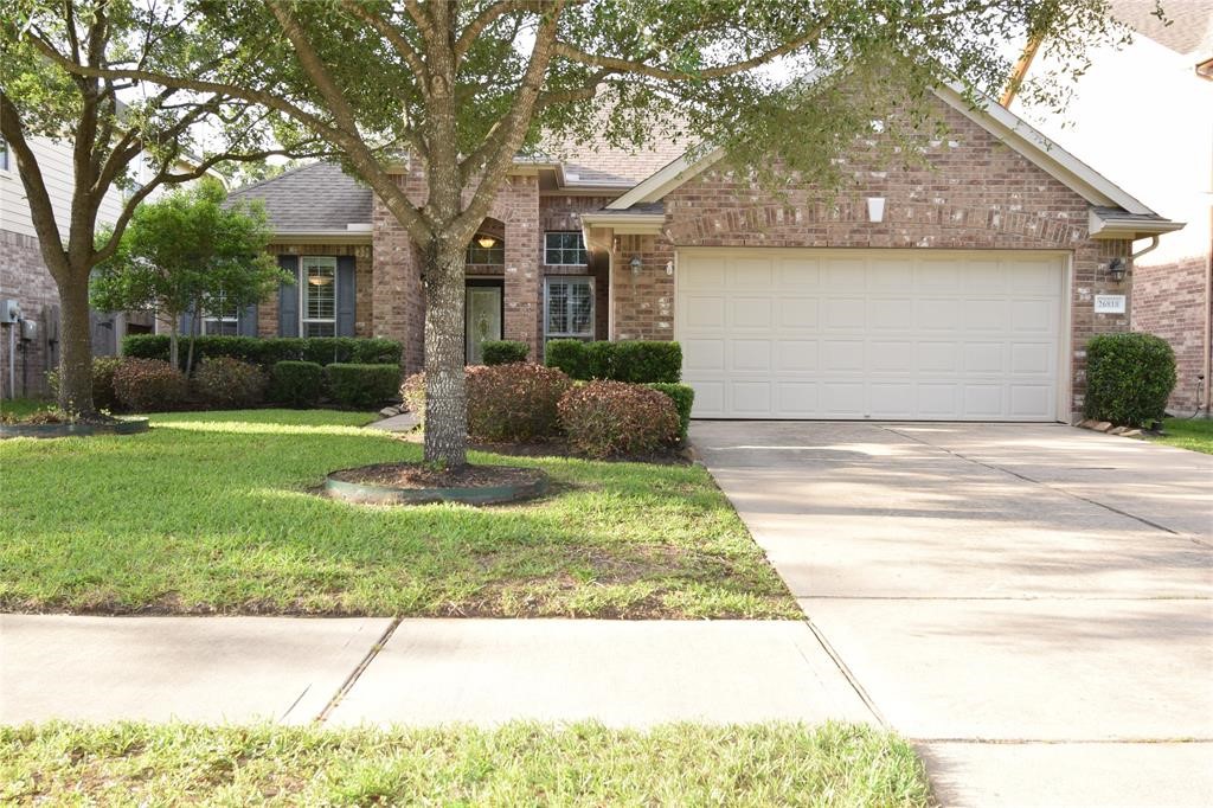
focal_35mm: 30
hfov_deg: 61.9
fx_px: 1010
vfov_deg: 43.6
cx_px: 606
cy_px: 404
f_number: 8
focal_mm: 20
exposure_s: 1/100
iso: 400
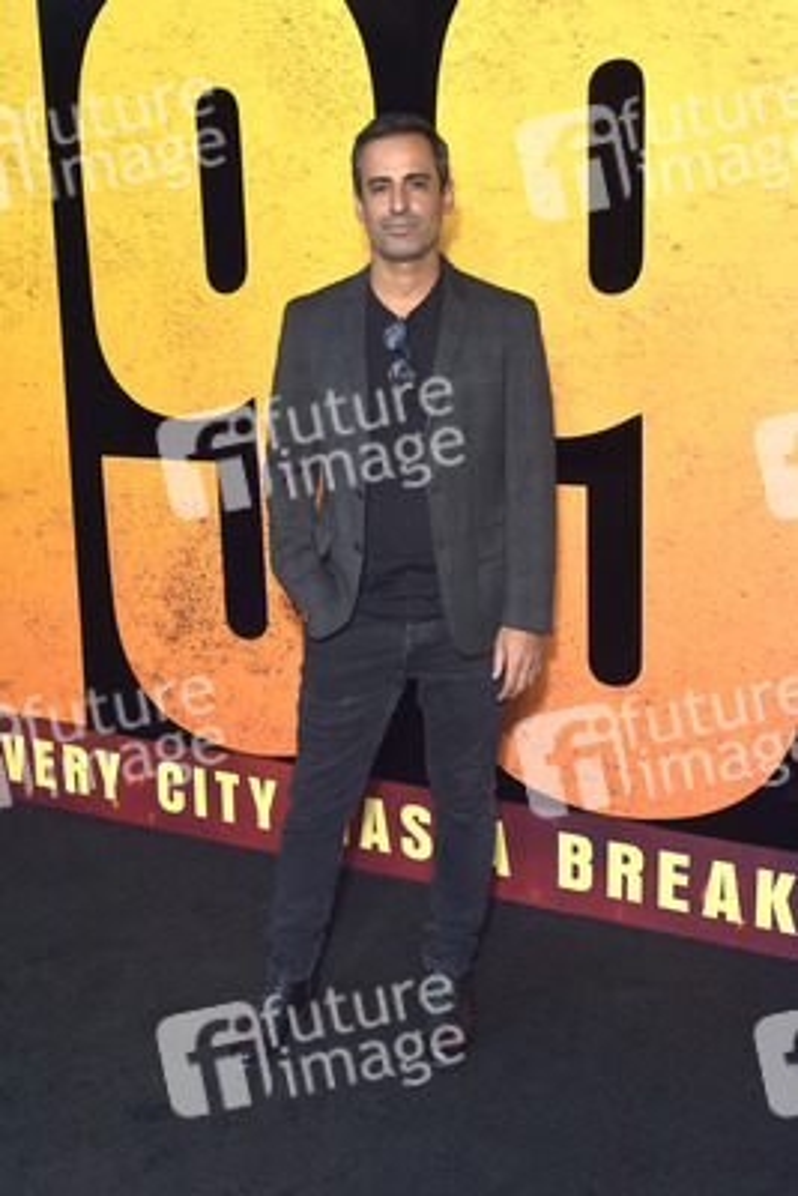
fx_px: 1262
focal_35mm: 38
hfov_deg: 35.1
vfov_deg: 50.7
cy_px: 598
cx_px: 399
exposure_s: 1/250
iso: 640
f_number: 6.3
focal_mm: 38
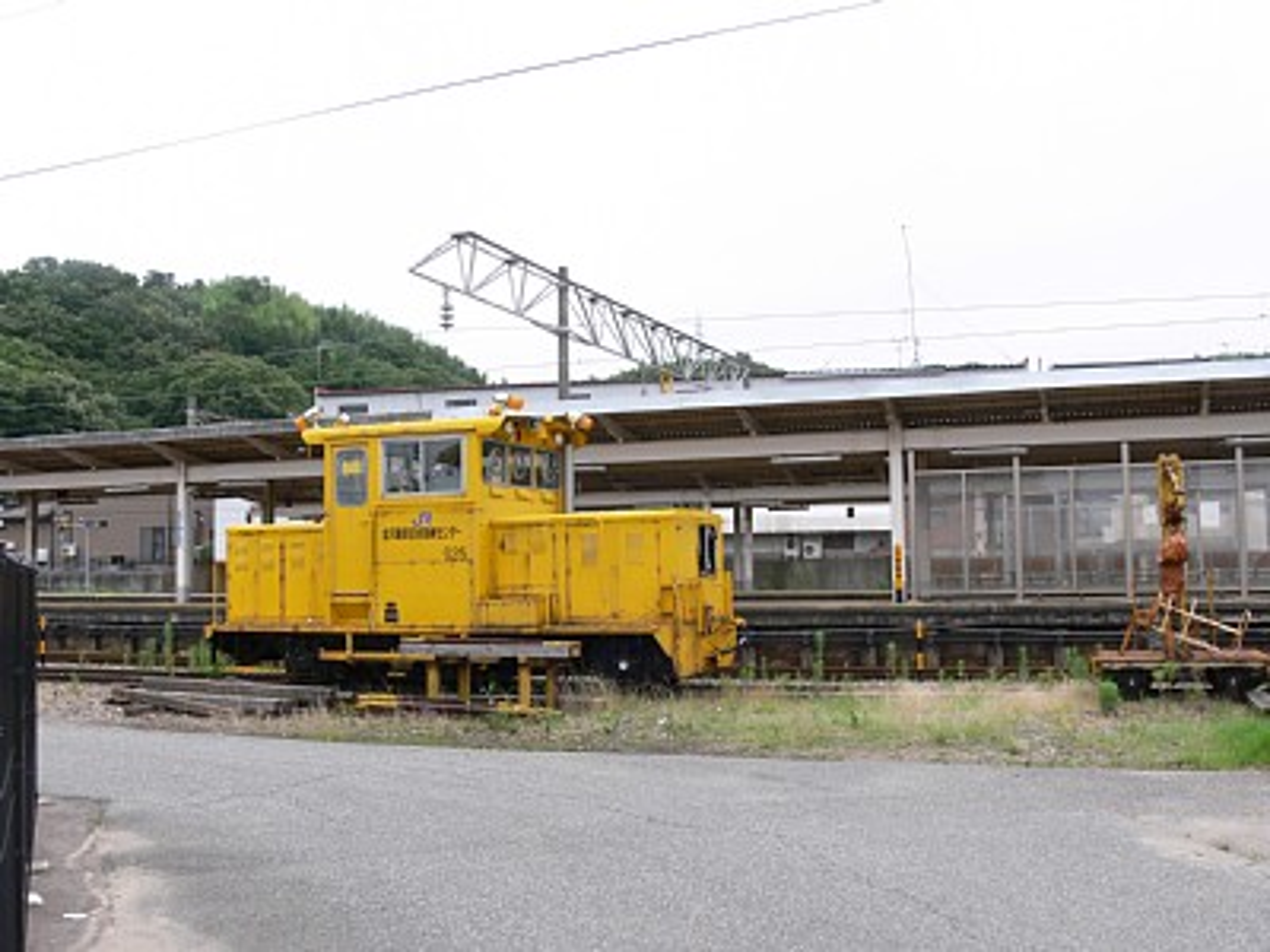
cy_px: 476
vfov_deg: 40.7
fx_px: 1284
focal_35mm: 35
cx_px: 635
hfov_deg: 52.6
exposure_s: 1/160
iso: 80
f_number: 5.6
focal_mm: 7.4
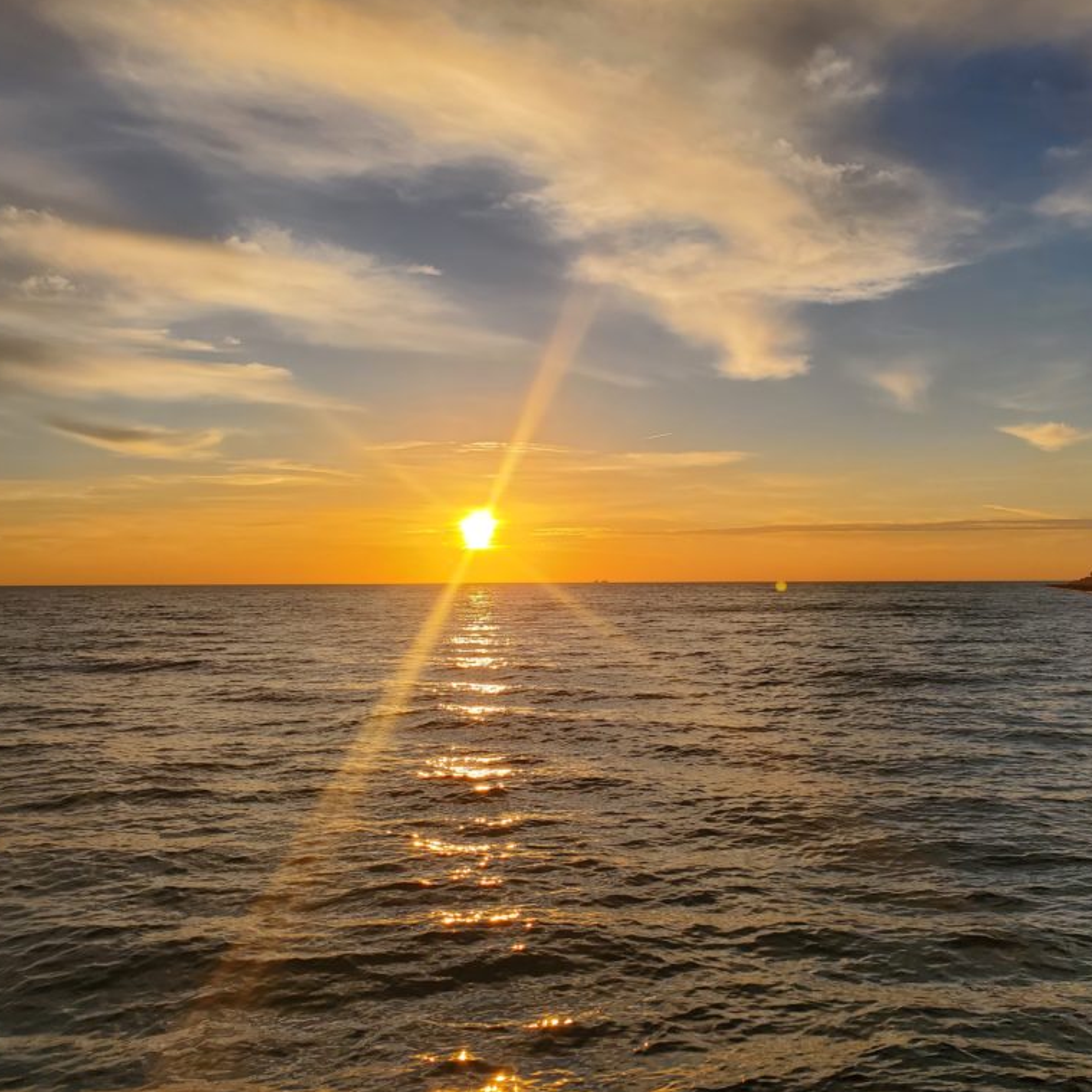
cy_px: 542
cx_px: 672
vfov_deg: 52.5
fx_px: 1106
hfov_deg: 52.1
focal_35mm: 31
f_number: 2.4
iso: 50
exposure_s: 1/2500
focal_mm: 4.3
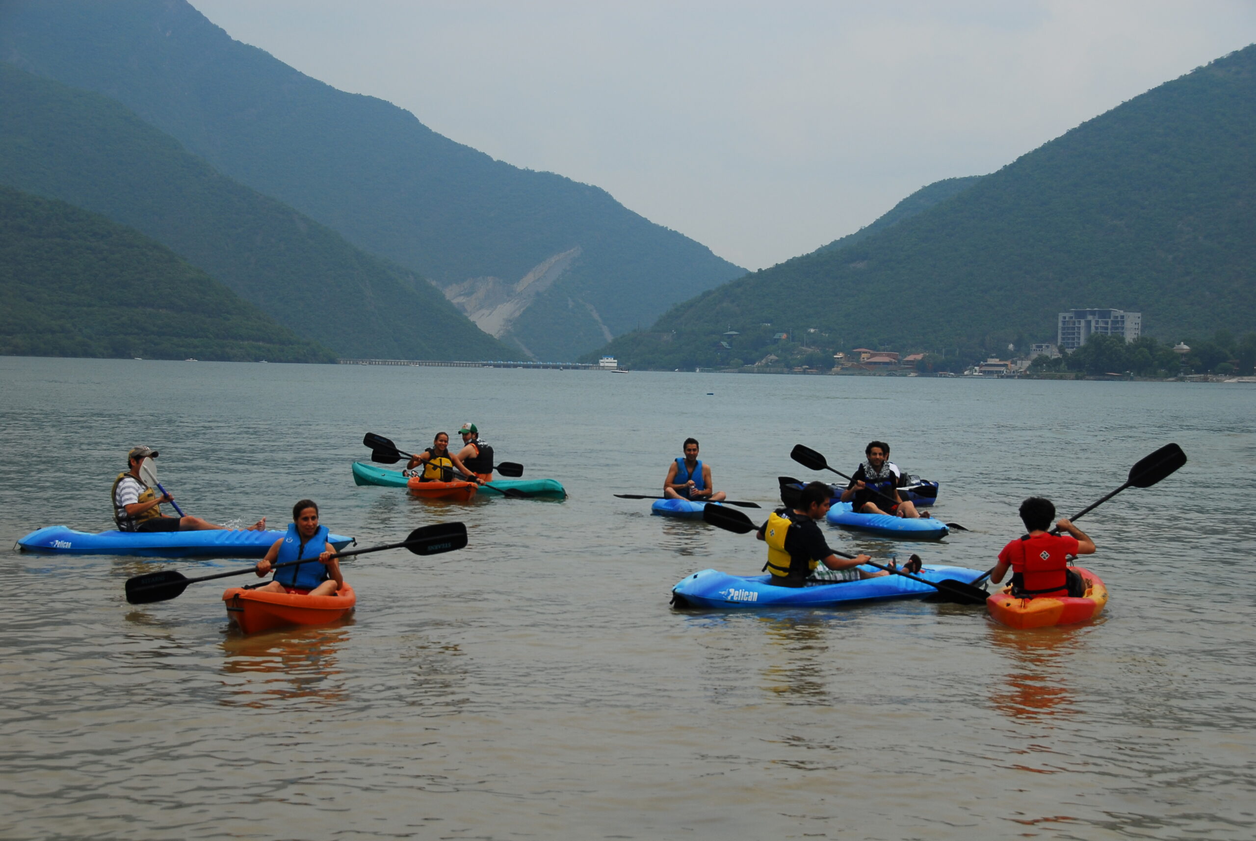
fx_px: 2306
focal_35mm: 66
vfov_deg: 20.7
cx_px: 628
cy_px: 420
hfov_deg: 30.5
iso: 125
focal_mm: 44
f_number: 7.1
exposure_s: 1/200
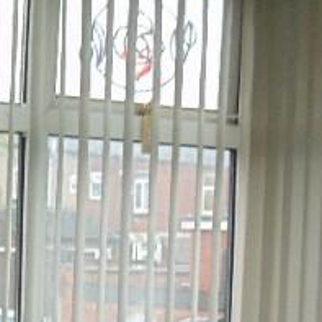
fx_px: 1210
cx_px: -72
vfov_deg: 15.0
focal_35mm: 115
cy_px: 275
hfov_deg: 14.6
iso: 100
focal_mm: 4.5
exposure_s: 1/40
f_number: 3
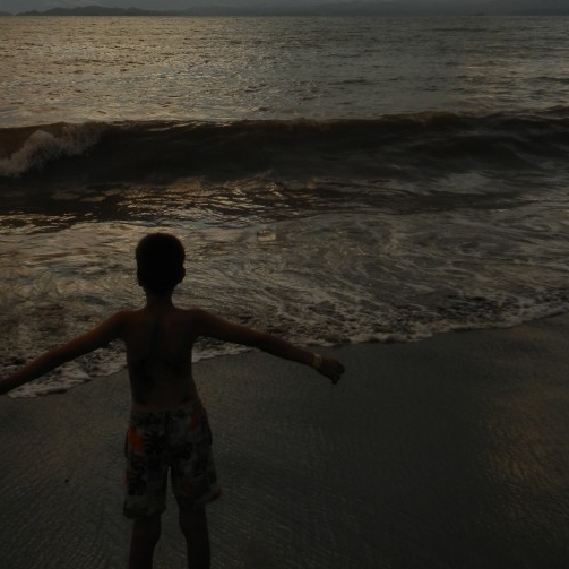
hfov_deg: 31.6
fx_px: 1004
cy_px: 97
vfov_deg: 30.7
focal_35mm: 54
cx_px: 266
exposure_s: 1/502
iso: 160
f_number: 3.5
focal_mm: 5.4
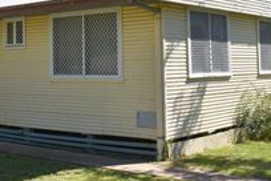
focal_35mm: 69
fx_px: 519
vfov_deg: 19.4
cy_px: 26
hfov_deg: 28.6
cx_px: 52
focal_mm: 20
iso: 100
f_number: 9
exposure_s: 1/250
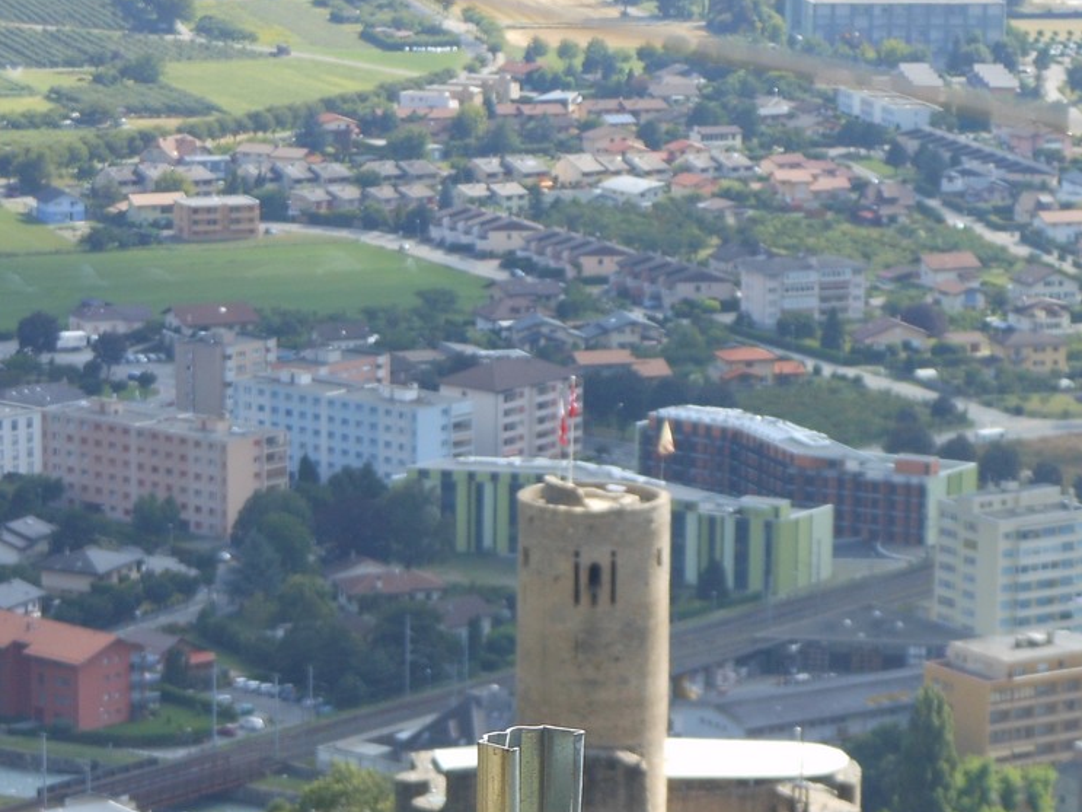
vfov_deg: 8.7
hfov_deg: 11.6
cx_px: 676
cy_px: 672
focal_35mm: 171
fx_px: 5344
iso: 80
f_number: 4.7
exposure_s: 1/200
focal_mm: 17.5
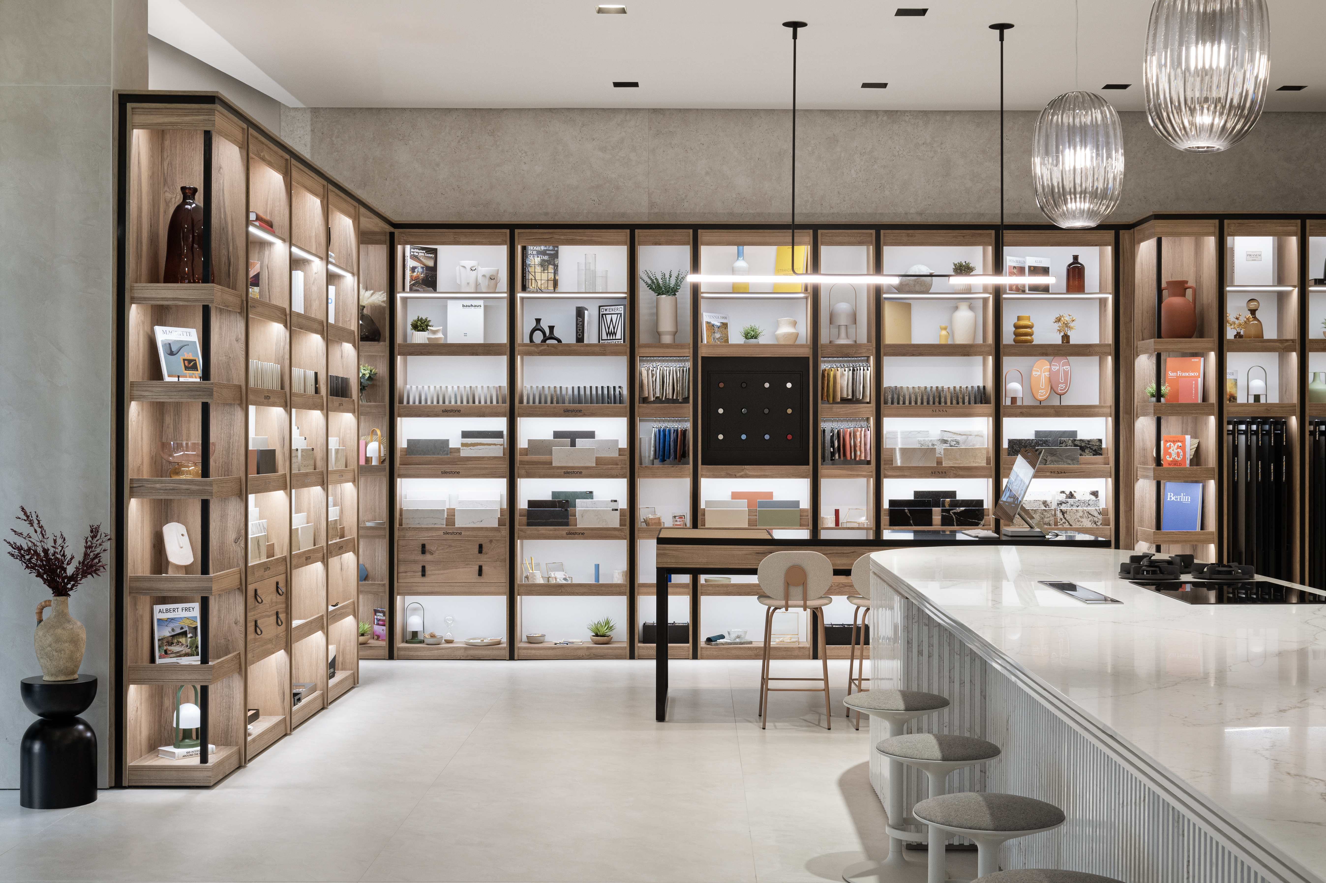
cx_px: 663
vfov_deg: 32.6
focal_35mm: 41
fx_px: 1510
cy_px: 442
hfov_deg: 47.4
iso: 320
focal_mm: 27.5
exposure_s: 1/1.67
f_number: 10
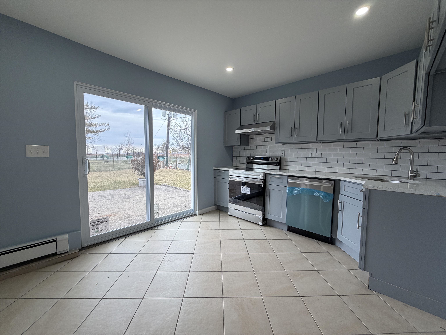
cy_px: 168
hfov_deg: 102.1
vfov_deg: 85.7
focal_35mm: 14
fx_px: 180
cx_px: 223
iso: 80
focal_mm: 2.22
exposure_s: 1/120
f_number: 2.2
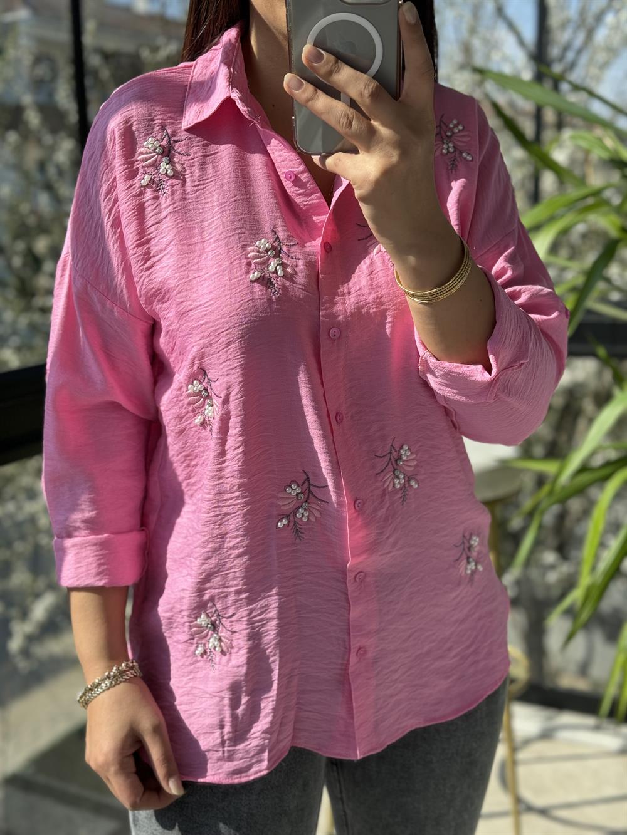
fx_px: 1159
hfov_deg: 30.3
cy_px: 418
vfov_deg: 39.7
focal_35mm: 48
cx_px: 314
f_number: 1.78
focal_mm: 6.86
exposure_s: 1/774
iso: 64
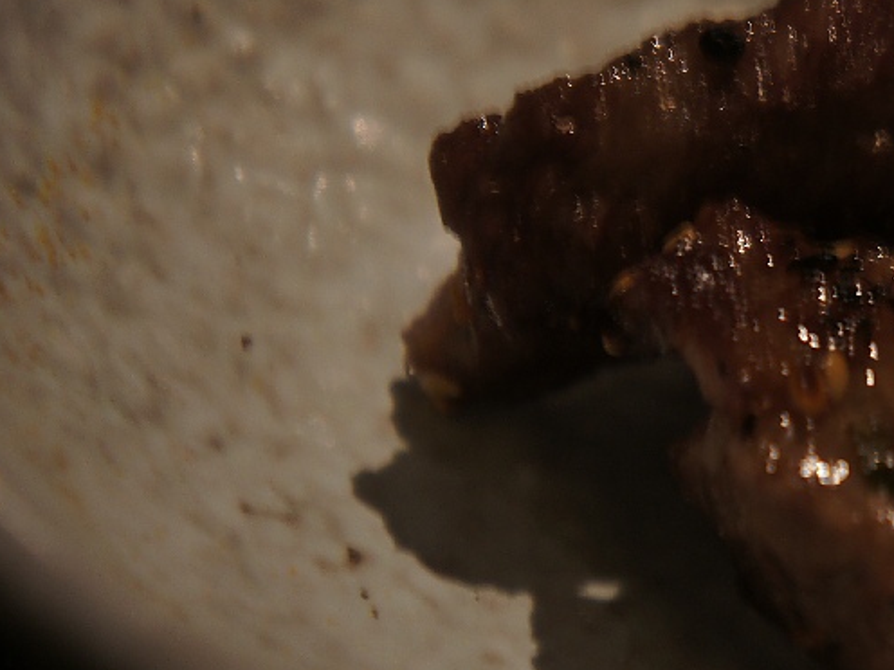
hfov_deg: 14.5
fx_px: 3461
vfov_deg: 11.1
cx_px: 903
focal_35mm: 134
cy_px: 338
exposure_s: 1/4
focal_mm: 45
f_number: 5
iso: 200
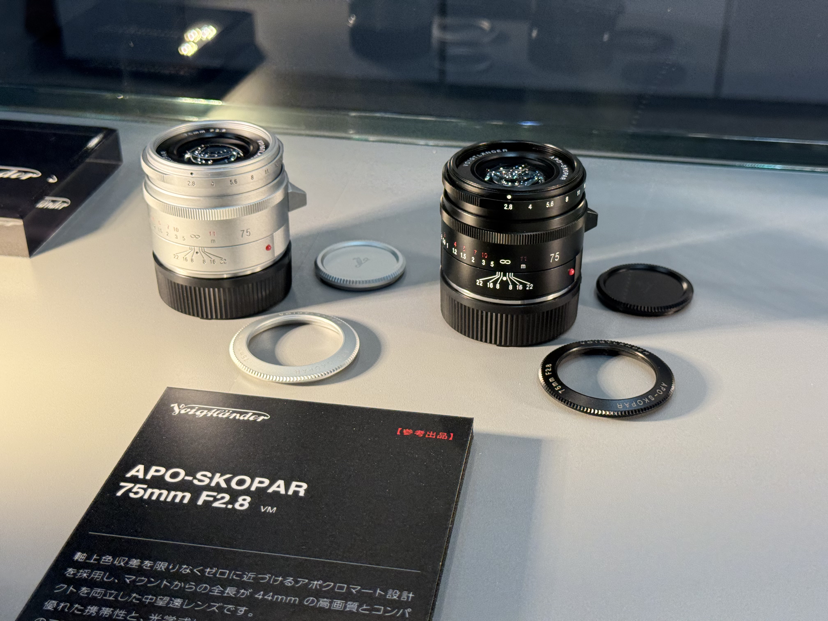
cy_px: 310
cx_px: 414
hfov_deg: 39.7
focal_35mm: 48
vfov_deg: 30.3
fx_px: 1148
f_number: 1.78
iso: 80
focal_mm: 6.76
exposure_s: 1/326
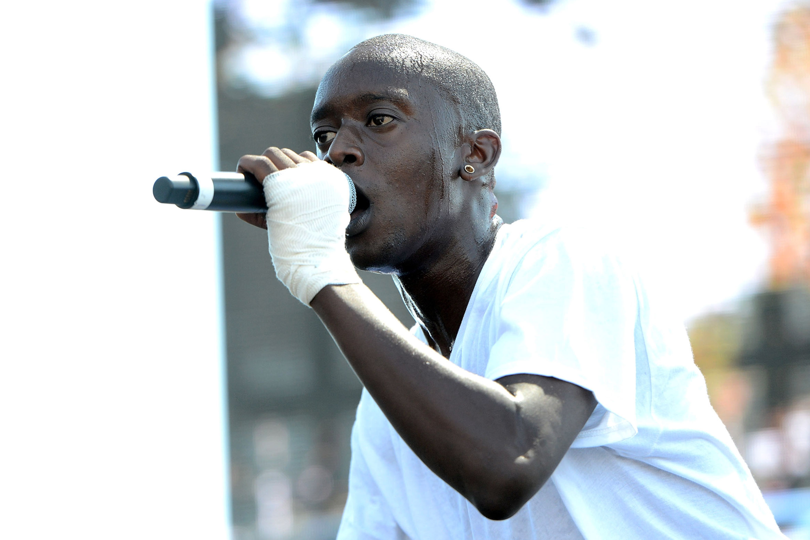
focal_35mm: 190
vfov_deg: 7.2
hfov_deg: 10.8
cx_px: 405
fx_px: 4275
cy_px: 270
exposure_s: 1/2000
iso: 1000
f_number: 4.5
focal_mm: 190
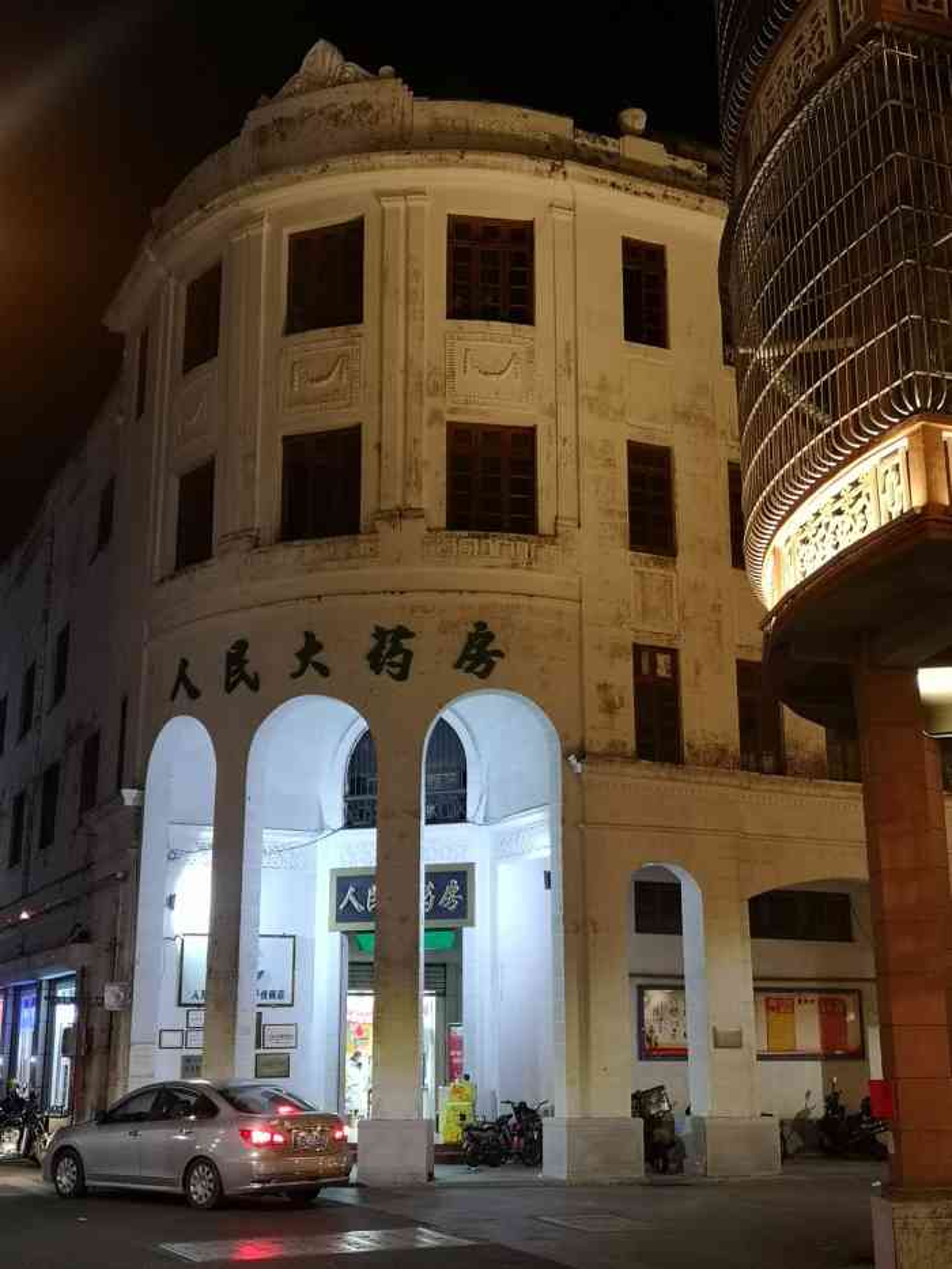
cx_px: 476
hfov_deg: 34.4
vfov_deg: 44.8
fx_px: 1540
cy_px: 634
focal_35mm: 42
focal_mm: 5.58
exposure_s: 1/33.3
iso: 400
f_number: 1.8
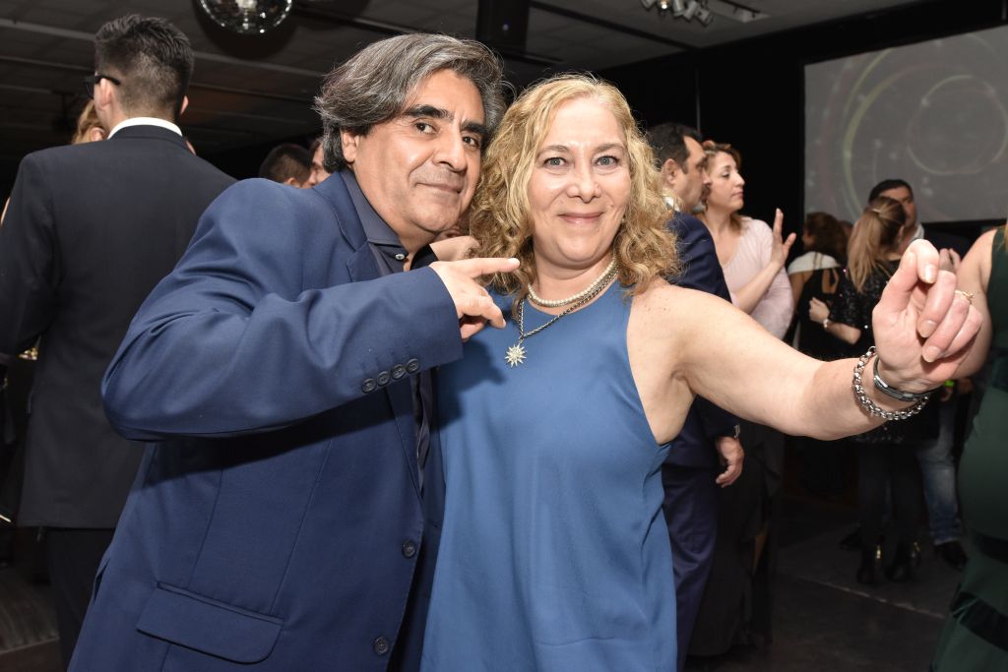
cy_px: 336
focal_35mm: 30
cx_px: 504
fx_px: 840
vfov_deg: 43.6
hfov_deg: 61.9
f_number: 5.6
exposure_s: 1/200
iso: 1000
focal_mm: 20
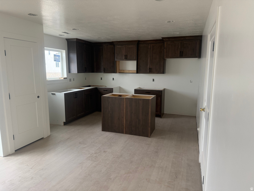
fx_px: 176
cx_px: 127
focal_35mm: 24
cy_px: 96
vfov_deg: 56.8
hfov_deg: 71.6
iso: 200
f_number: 1.78
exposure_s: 1/159
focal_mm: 6.76
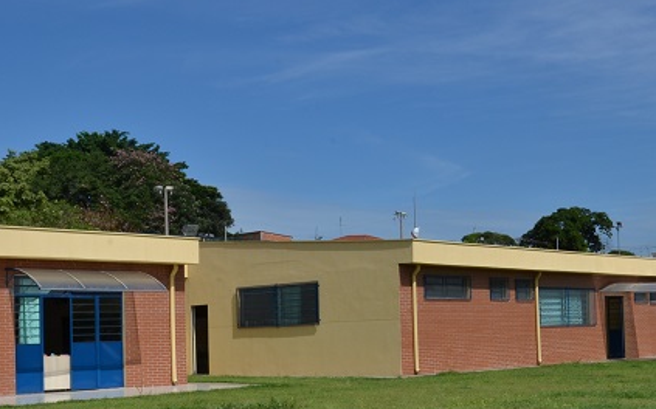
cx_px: 388
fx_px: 1037
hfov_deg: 35.0
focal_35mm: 58
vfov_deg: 22.2
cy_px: 280
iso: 250
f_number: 18
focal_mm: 24
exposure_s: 1/250
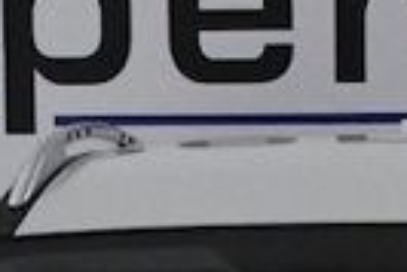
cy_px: 842
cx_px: 401
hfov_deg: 5.9
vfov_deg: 3.8
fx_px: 3927
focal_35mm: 347
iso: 2500
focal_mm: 30
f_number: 13
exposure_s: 1/640
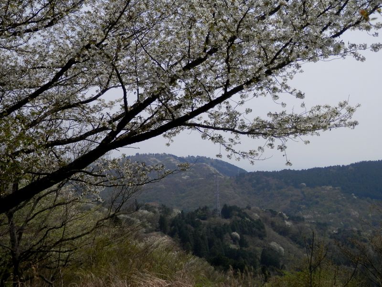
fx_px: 541
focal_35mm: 49
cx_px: 191
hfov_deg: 38.9
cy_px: 144
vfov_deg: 29.7
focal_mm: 8.9
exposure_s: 1/160
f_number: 11.2
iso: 80
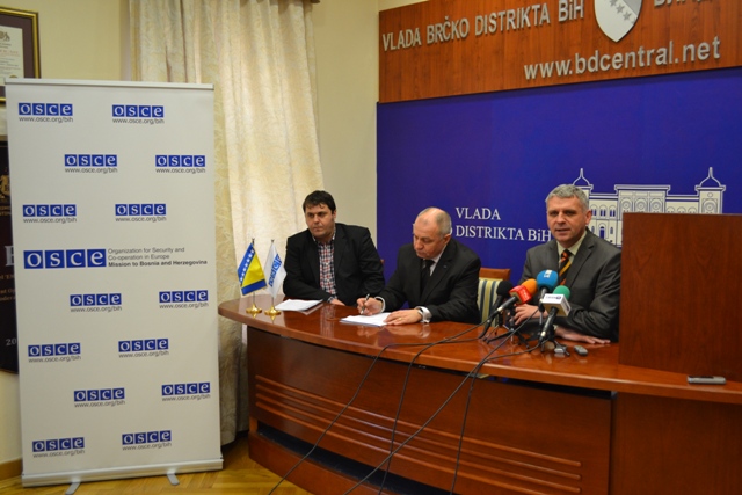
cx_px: 371
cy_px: 248
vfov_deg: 36.9
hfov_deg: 53.1
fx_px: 742
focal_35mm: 36
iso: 800
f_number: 4
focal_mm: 24
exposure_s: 1/60
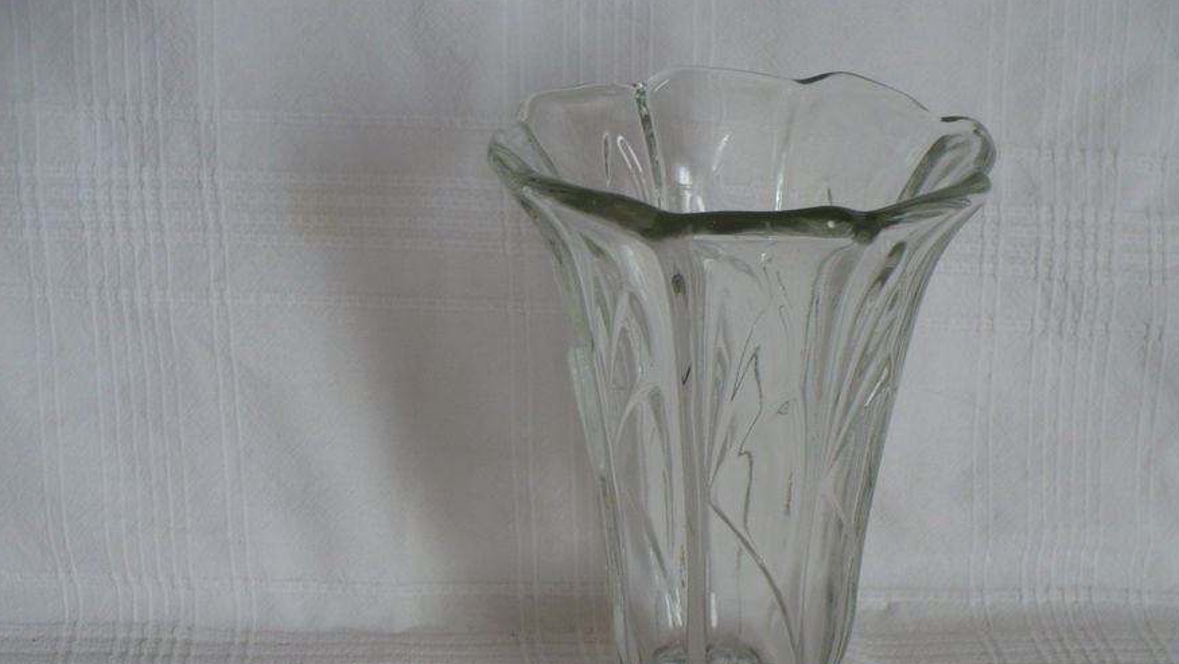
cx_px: 654
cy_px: 498
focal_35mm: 46
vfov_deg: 25.7
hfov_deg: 44.5
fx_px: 1438
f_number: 2.8
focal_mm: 6.1
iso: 100
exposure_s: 1/30
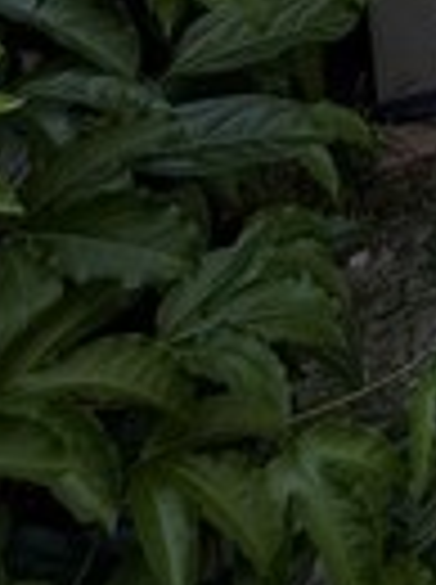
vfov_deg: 18.1
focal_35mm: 69
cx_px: 1034
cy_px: -612
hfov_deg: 14.4
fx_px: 1163
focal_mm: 2.22
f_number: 2.2
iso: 50
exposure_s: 1/260
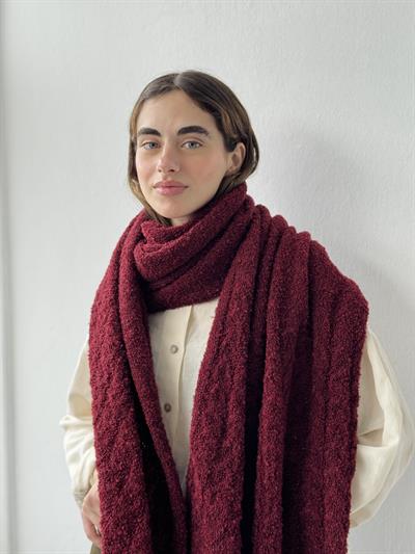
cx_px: 208
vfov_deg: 39.6
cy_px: 277
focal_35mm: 48
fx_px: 767
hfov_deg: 30.3
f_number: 1.78
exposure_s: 1/122
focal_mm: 6.76
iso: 50
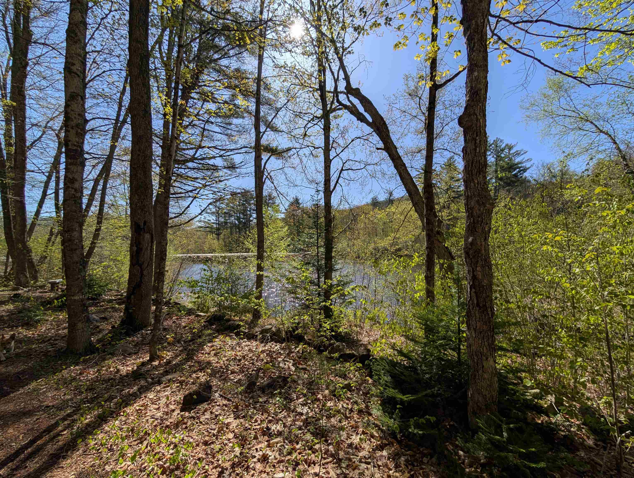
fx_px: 220
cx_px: 317
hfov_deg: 110.5
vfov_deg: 94.6
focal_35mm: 12
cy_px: 239
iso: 48
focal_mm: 2.02
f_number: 1.7
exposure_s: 1/3663
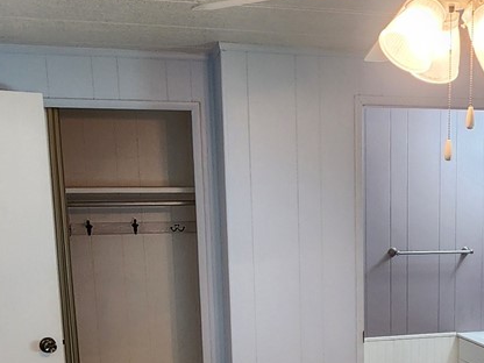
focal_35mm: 50
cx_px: 363
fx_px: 699
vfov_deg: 27.7
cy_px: 348
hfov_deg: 37.3
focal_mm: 2.2
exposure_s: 1/60
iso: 125
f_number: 2.2
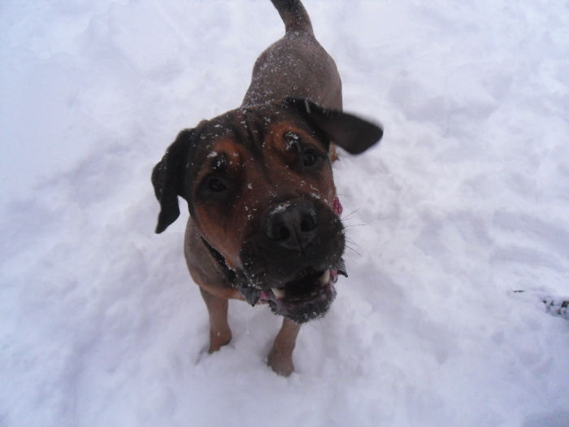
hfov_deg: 63.4
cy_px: 214
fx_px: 460
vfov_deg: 49.7
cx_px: 284
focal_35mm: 28
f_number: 3.4
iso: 400
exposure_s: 1/145
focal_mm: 5.1
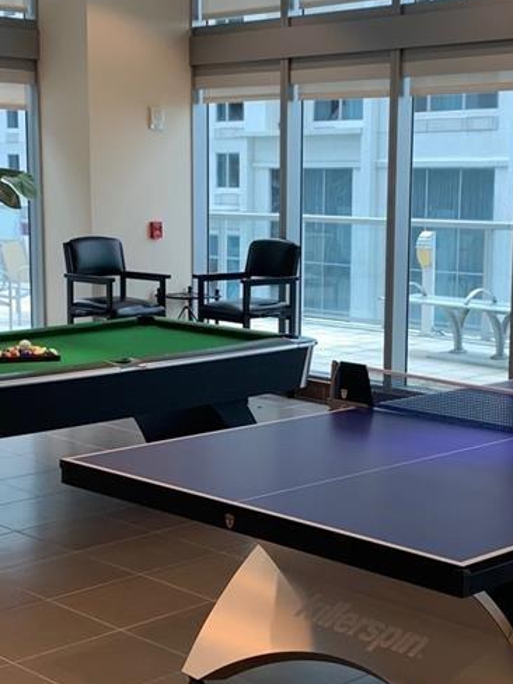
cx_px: 283
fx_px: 1265
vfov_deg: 30.2
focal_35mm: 64
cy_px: 374
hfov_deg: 22.9
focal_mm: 4.25
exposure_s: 1/120
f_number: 1.8
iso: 64
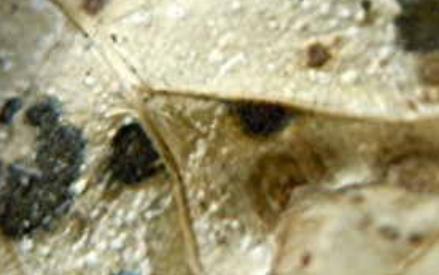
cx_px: 189
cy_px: -134
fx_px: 1102
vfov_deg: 13.4
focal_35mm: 92
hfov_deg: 22.5
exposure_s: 1/500
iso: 100
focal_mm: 5.4
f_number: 3.5
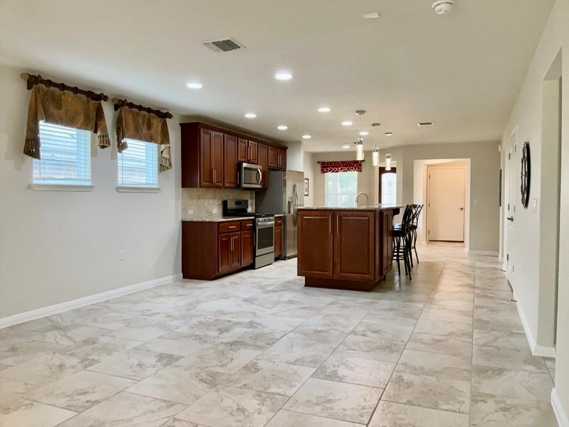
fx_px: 444
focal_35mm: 27
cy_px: 214
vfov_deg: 51.4
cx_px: 284
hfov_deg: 65.3
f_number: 1.8
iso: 100
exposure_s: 1/60
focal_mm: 3
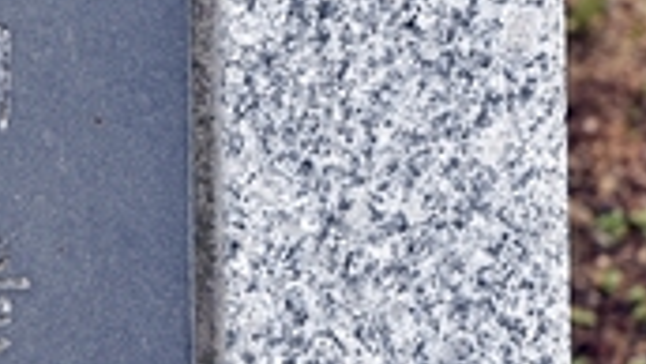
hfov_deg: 4.9
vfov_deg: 2.9
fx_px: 7267
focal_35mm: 424
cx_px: -946
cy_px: 105
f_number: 8
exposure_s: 1/100
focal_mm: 68
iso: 100
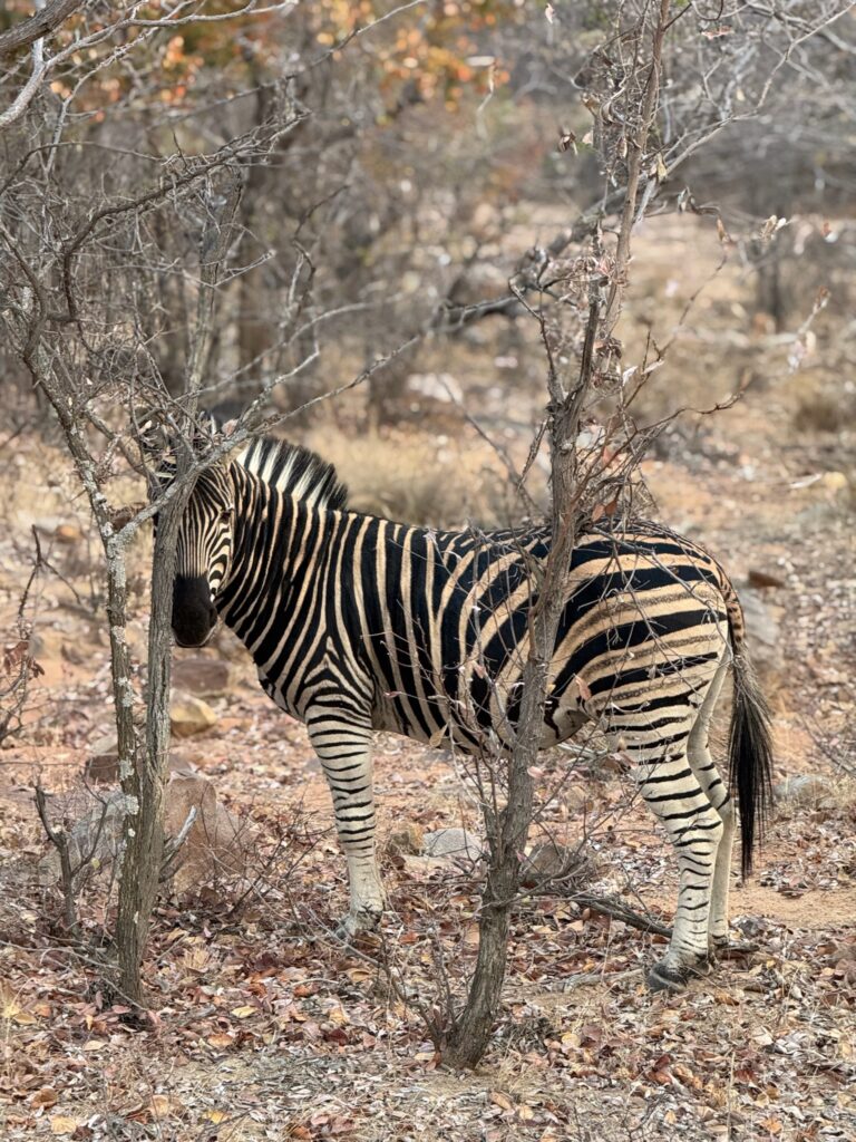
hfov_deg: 12.3
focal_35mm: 120
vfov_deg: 16.4
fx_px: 3957
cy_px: 571
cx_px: 428
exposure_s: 1/91
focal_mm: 15.66
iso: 250
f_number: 2.8
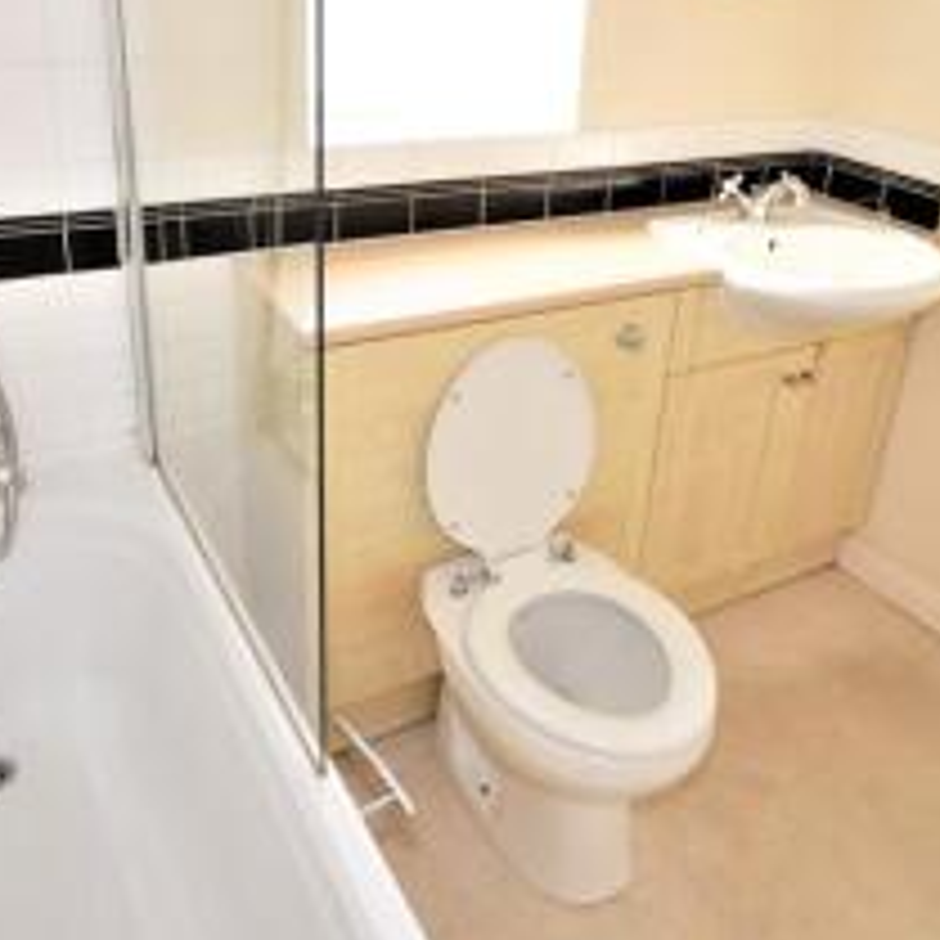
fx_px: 891
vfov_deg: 54.3
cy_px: 299
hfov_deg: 55.6
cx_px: 463
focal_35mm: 29
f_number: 4
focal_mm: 10
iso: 450
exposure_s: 1/60
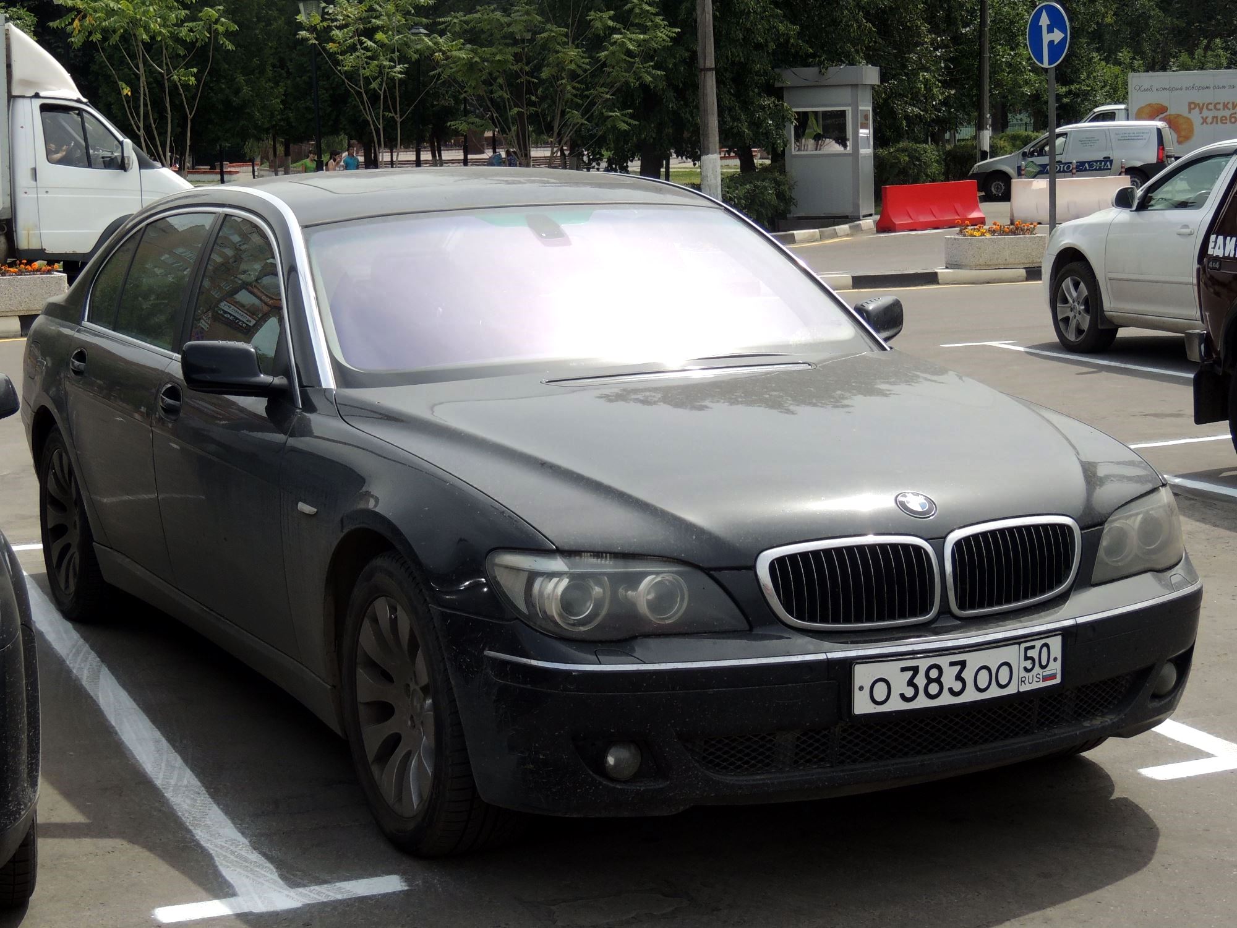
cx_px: 618
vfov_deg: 24.4
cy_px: 464
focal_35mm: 60
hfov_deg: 32.2
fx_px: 2144
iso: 100
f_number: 3.7
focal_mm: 10.7
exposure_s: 1/640
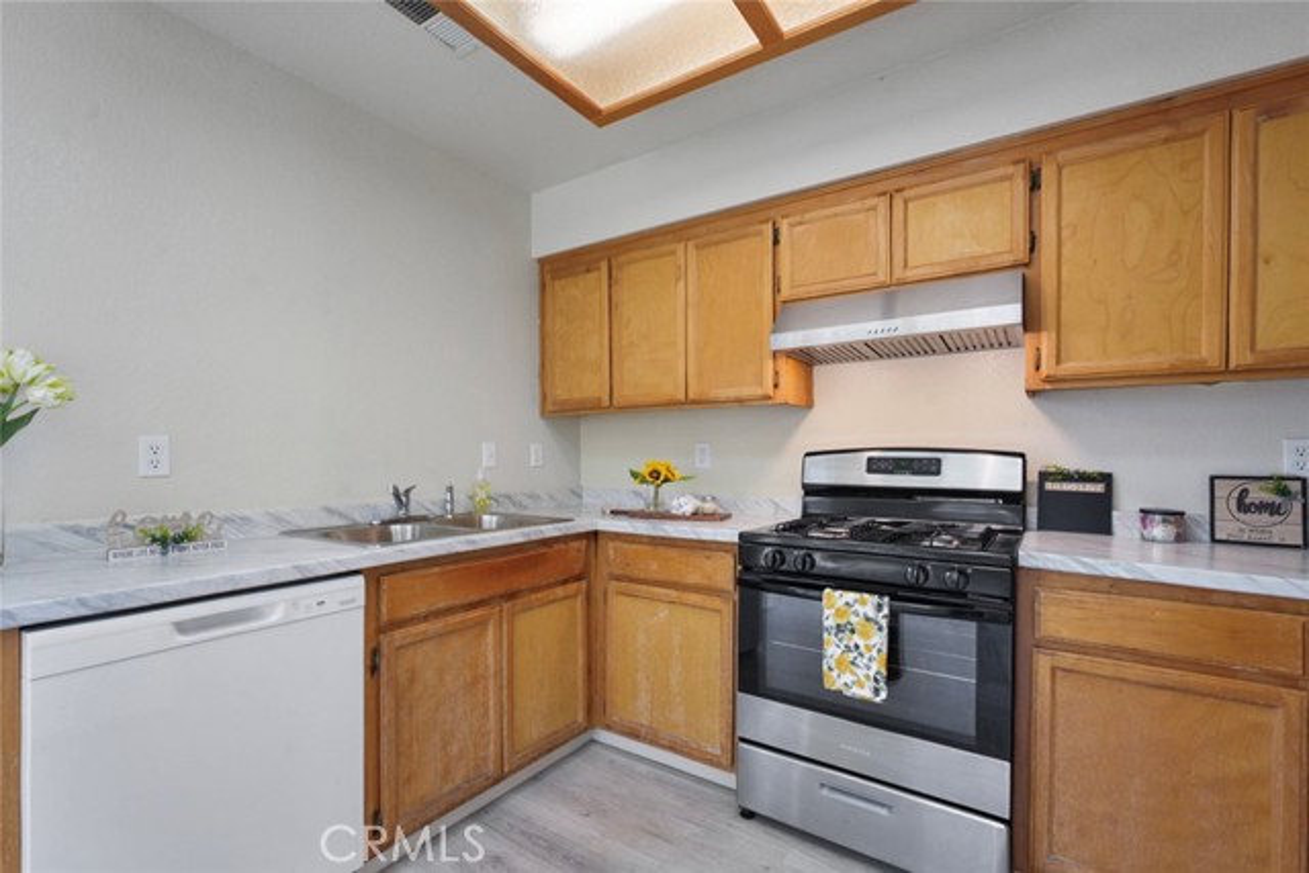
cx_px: 654
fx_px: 582
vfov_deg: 73.8
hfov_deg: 96.7
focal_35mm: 16
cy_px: 436
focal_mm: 16
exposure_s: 1/30
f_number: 8
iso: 2000
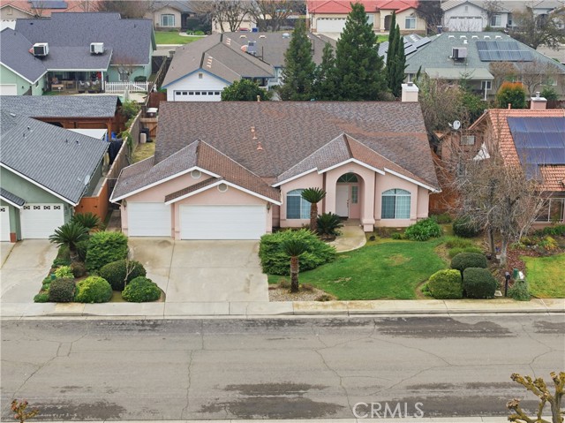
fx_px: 1142
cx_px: 282
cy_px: 212
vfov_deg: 21.0
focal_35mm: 70
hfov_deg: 27.8
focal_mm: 19.4
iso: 100
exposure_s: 1/500
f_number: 2.8
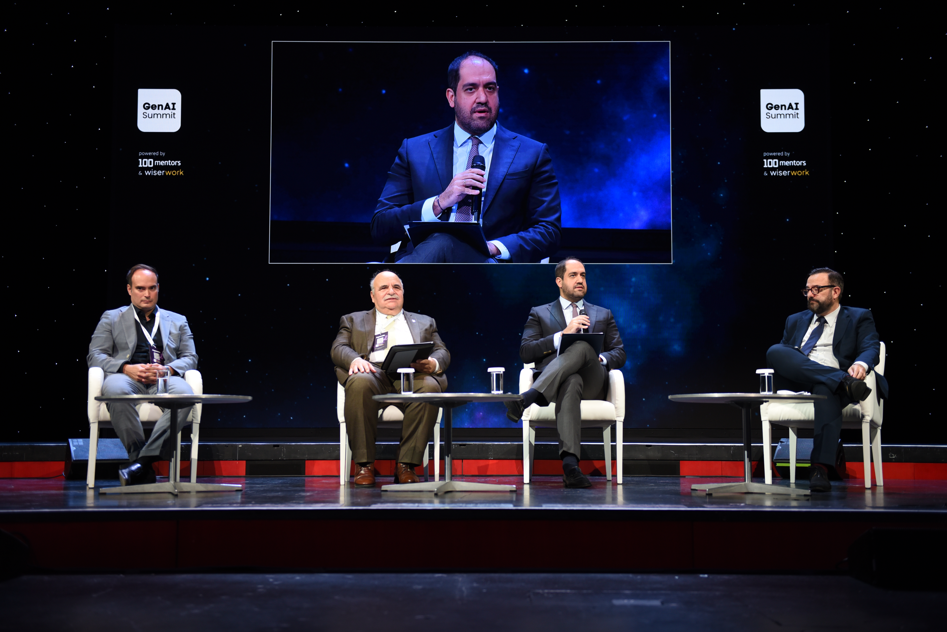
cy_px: 316
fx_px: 1263
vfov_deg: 28.1
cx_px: 474
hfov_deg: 41.1
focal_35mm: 48
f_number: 2.8
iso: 800
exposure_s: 1/200
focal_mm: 48
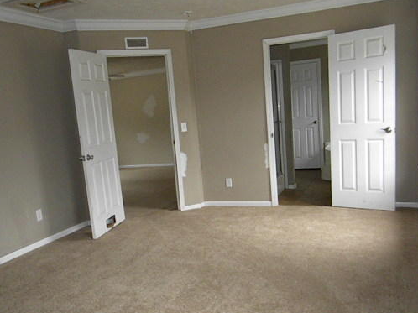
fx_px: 435
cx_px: 201
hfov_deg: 51.4
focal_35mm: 36
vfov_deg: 39.5
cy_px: 185
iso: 720
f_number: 3.5
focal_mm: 5
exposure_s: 1/82
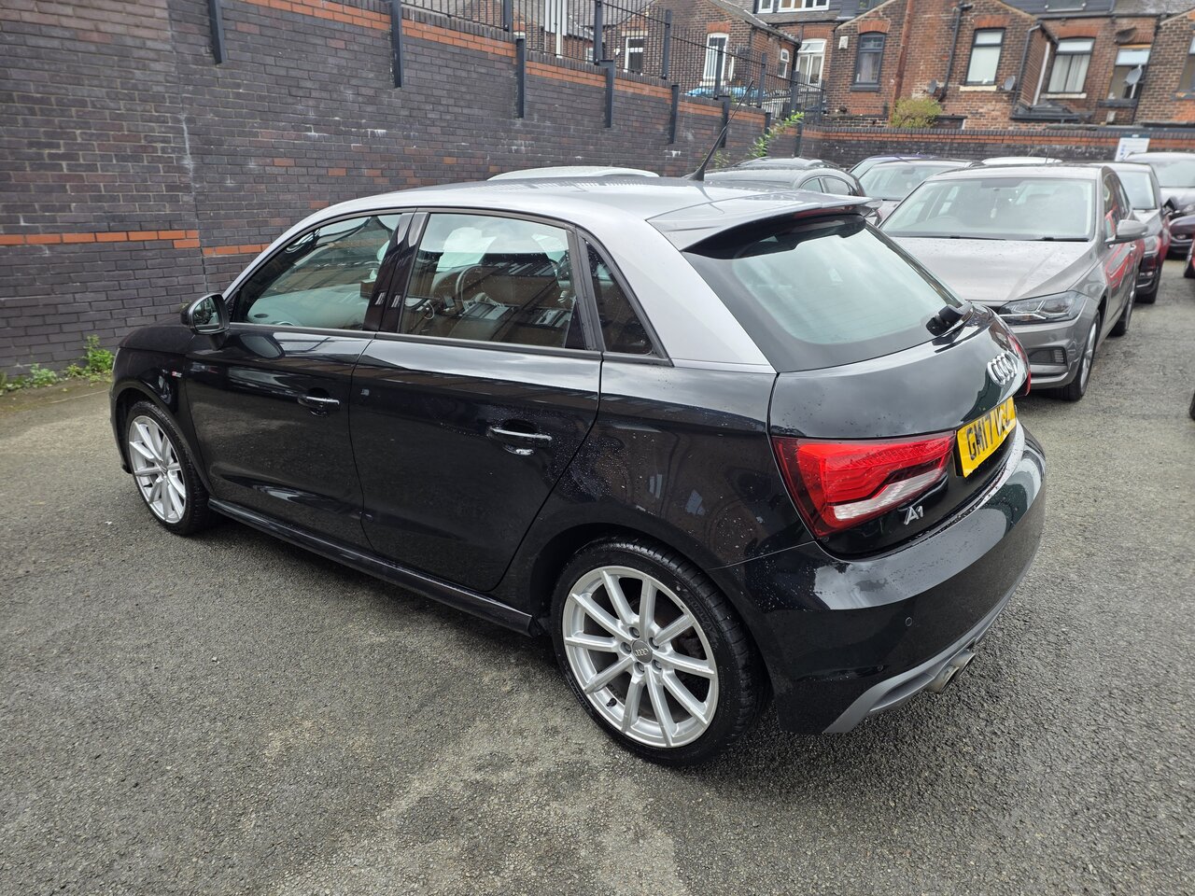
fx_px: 794
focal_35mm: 23
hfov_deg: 73.9
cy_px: 448
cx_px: 598
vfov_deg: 58.9
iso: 80
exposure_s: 1/1686
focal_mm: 6.25
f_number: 1.7
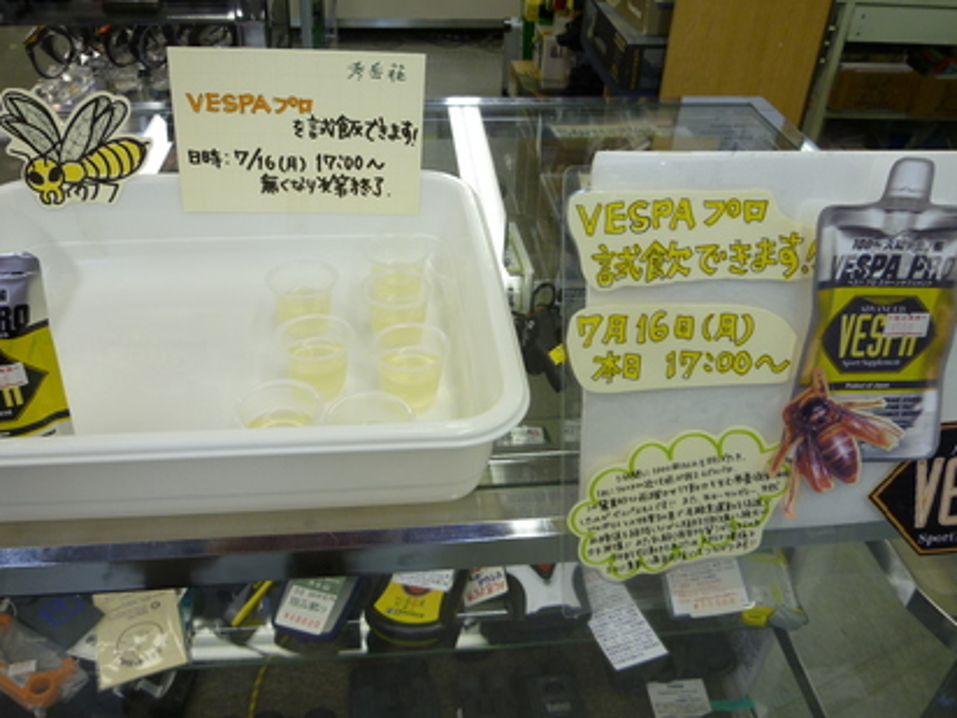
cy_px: 324
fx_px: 829
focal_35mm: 30
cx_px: 447
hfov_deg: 59.9
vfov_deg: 46.7
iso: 80
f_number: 2.8
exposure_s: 1/40
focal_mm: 4.5
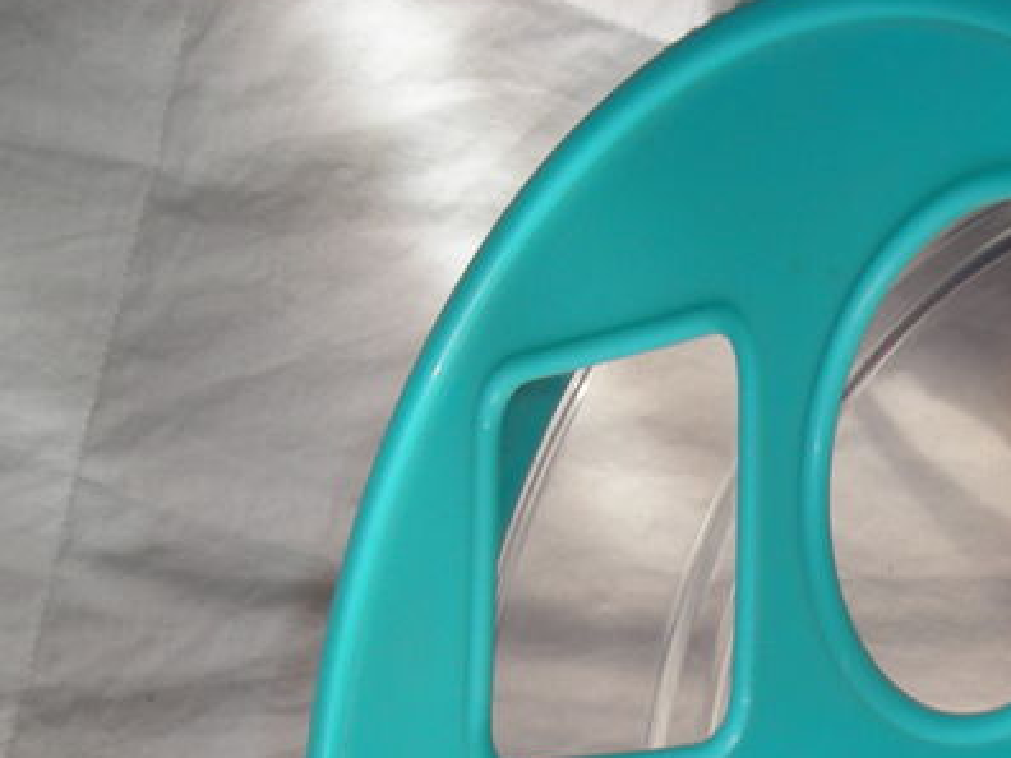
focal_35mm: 96
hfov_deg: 19.5
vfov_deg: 14.8
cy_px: 944
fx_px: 2804
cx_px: 1154
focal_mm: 6.3
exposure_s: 1/30
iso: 50
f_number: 3.2
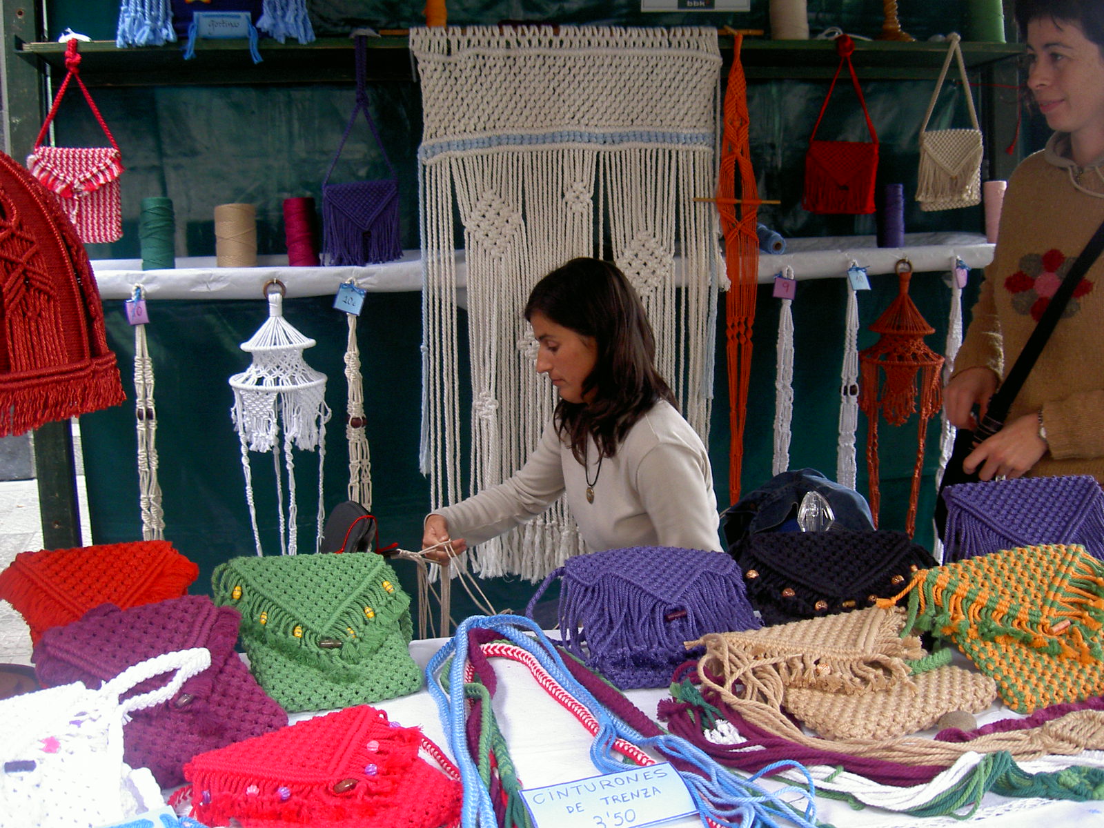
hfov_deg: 47.9
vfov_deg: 36.8
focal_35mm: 39
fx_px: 1244
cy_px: 414
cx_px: 552
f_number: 2.8
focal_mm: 8
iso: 100
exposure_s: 1/59.5
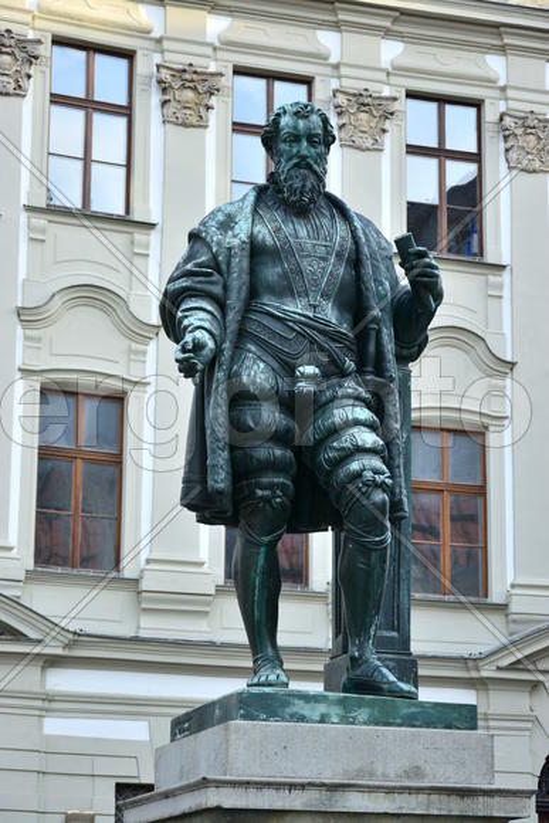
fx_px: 2126
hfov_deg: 14.7
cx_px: 274
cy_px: 412
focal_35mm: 93
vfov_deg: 21.9
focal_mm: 62
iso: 320
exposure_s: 1/160
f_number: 5.3
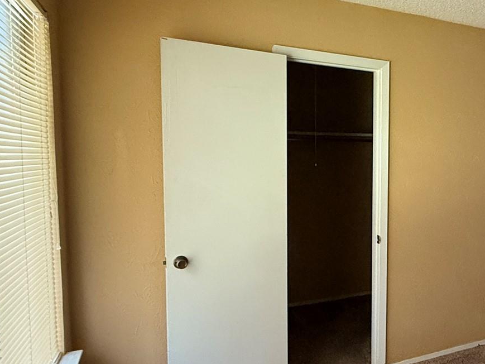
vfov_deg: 43.0
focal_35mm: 33
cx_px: 452
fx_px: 462
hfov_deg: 48.4
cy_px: 187
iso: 400
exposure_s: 1/60
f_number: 2.2
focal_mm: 2.22
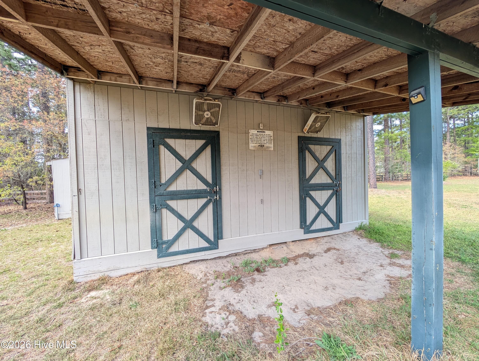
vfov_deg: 94.6
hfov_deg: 110.5
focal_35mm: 12
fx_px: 166
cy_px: 180
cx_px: 240
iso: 49
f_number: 1.7
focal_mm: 2.02
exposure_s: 1/327
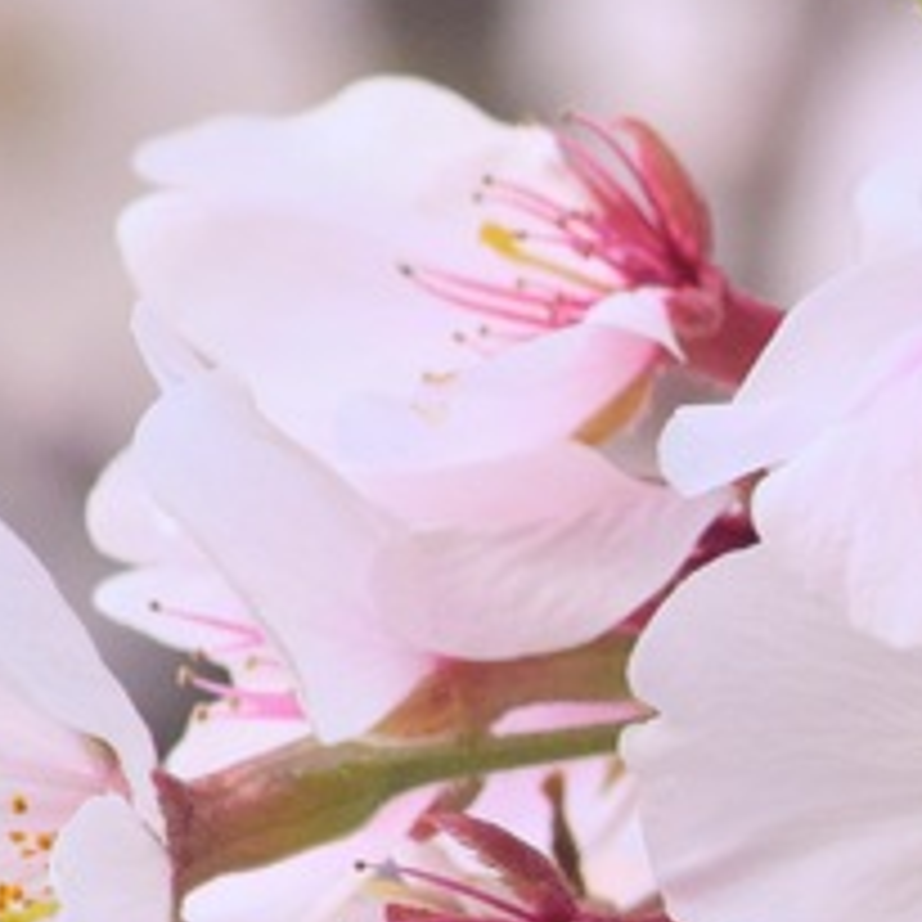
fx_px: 26126
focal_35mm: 867
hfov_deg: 2.0
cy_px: 661
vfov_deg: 2.0
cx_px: 1741
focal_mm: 116
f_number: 10
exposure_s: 1/250
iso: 400
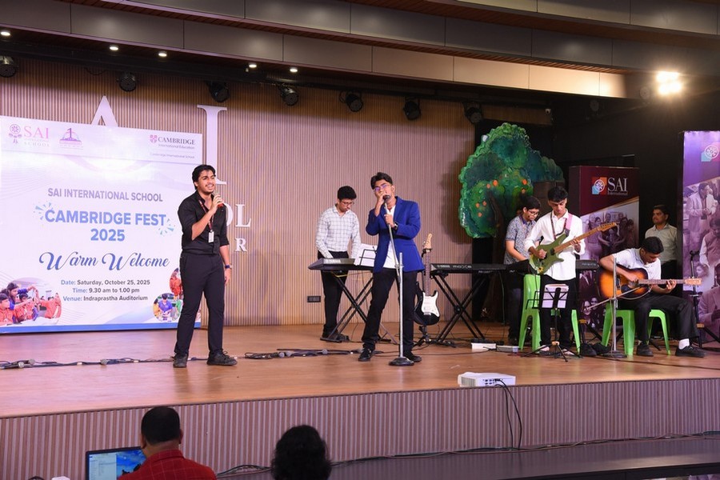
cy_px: 240
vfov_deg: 23.4
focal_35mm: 58
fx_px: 1160
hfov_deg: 34.5
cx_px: 360
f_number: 5.6
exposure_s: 1/320
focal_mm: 58
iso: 2500
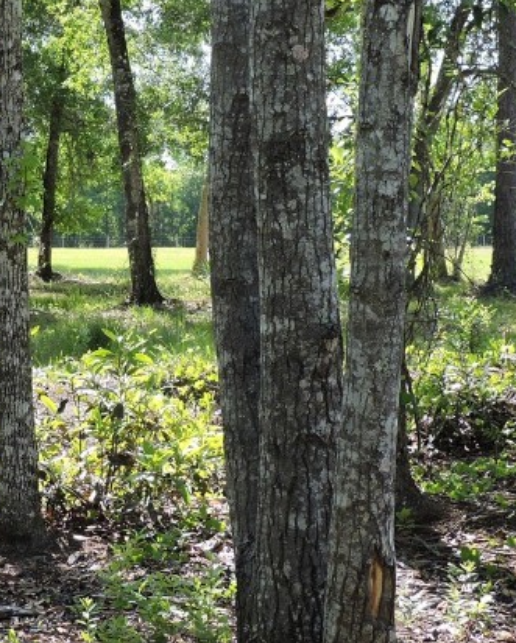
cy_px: 272
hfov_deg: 14.8
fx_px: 1983
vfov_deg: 18.4
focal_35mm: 104
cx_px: 128
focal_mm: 7.7
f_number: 3.4
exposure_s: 1/200
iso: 100
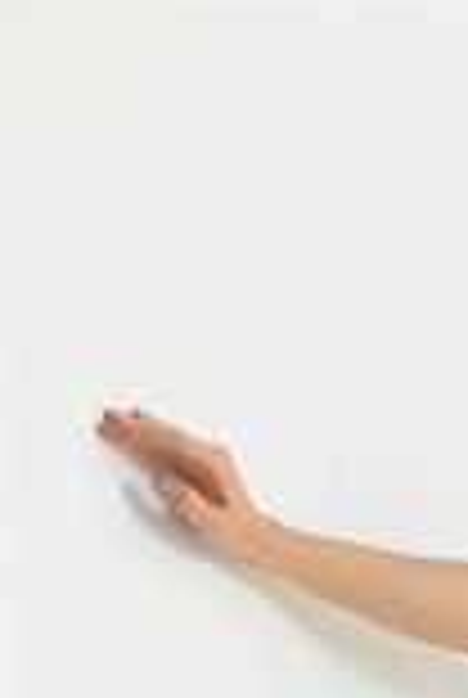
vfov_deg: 12.2
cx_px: 850
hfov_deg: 8.6
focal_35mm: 154
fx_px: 2989
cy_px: 1270
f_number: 5.6
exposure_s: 1/125
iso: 160
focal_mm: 42
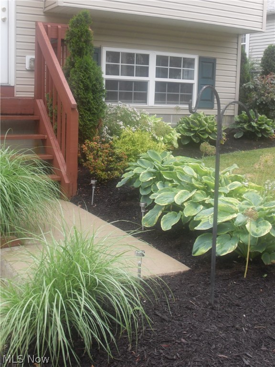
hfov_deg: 29.1
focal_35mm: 50
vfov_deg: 38.2
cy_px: 184
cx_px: 138
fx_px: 530
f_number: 3.4
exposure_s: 1/125
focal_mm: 8.4
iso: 80
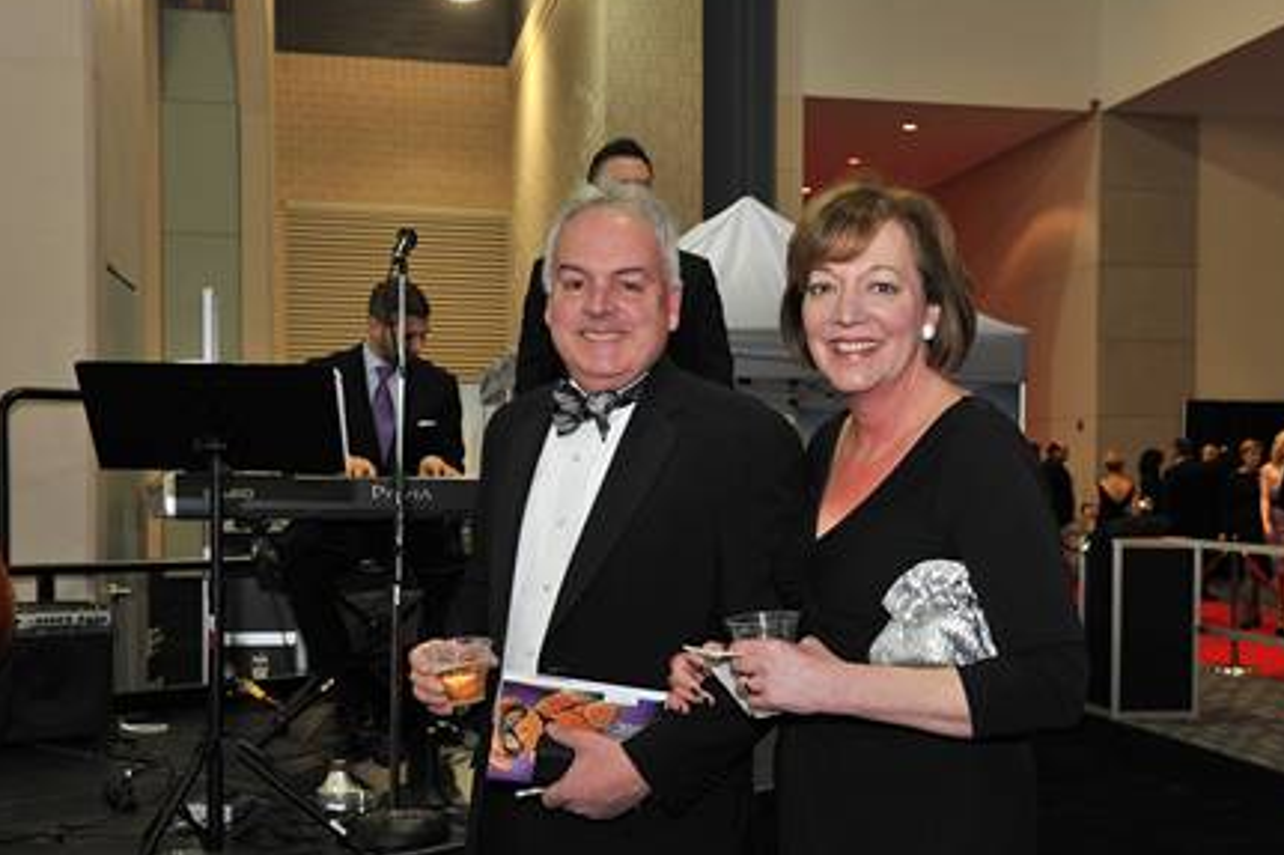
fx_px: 1818
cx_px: 807
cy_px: 506
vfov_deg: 26.4
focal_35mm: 51
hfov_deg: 38.6
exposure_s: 1/125
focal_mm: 40
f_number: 6.3
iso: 1250
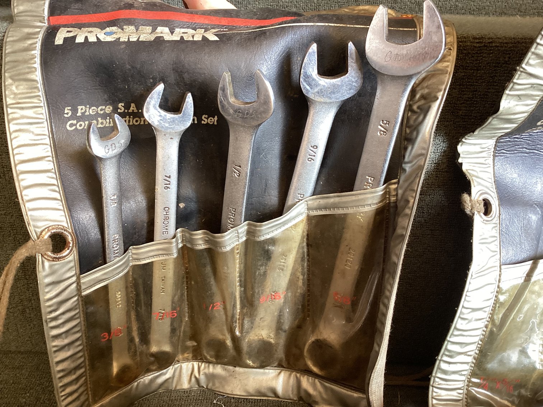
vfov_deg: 45.4
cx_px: 272
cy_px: 204
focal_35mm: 31
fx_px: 486
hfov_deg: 58.3
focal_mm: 3.3
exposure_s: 1/50
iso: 160
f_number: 2.4
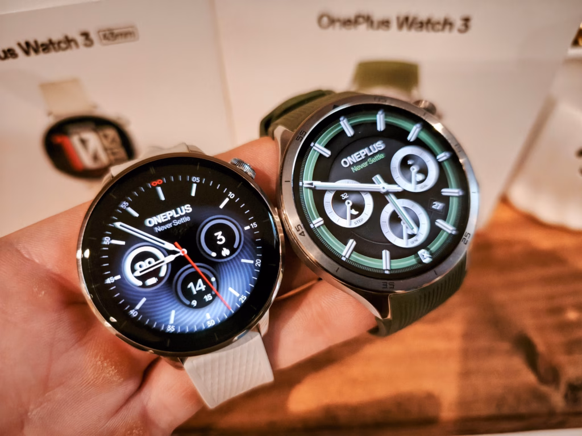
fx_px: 387
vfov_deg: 58.9
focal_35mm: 23
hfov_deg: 73.9
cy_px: 218
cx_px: 291
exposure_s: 1/250
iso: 2000
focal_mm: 6.45
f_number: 1.62
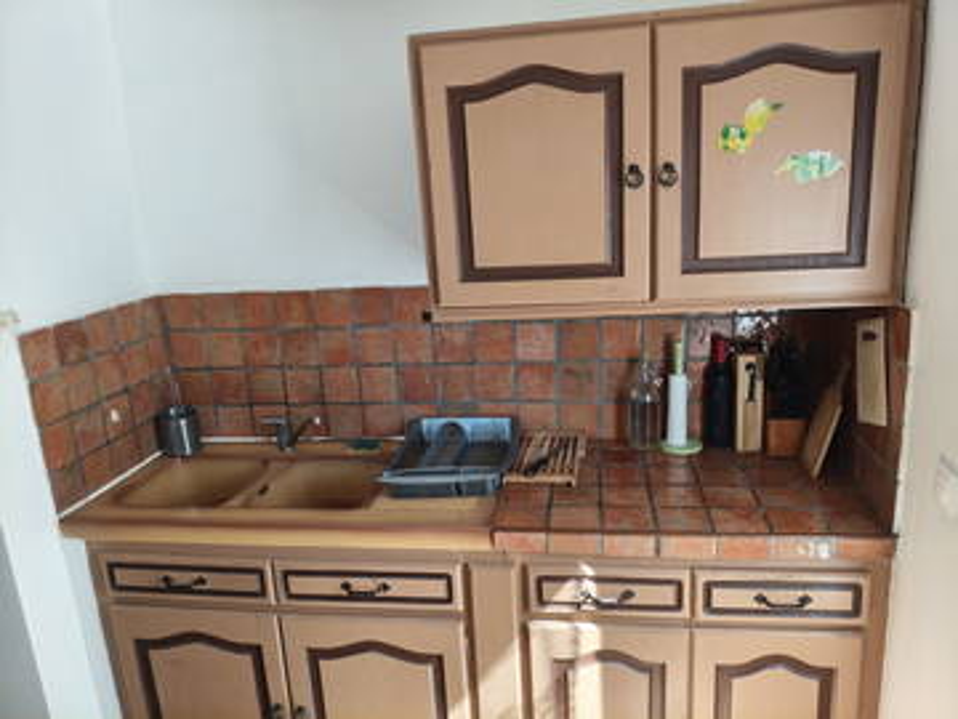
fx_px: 720
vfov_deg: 53.1
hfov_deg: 67.3
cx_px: 479
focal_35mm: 26
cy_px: 360
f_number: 1.5
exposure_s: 1/99.8
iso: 125
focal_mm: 4.94
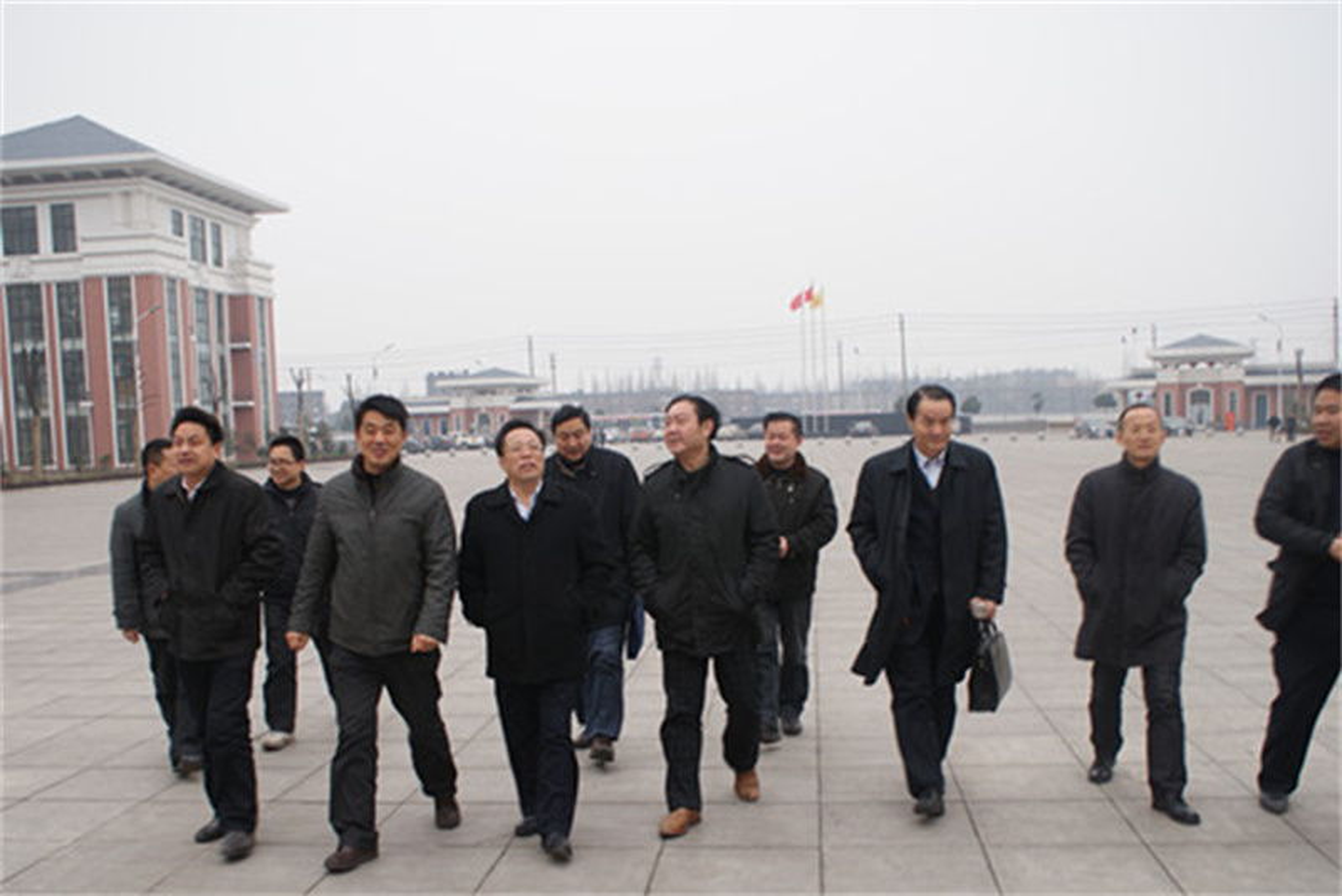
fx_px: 1342
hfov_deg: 53.1
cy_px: 448
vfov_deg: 36.9
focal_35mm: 36
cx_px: 671
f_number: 4.5
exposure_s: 1/40
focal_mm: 24
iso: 100
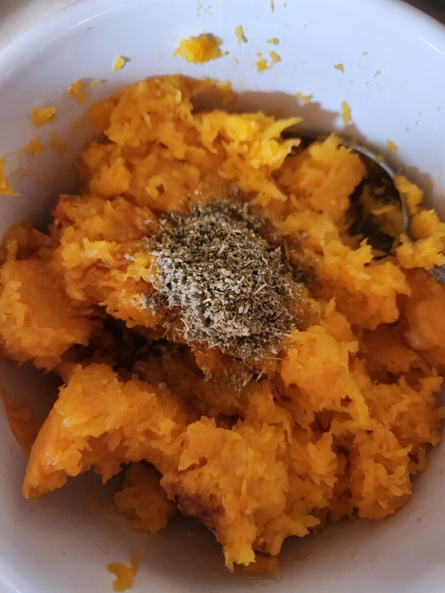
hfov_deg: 58.9
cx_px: 222
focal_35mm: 23
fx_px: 394
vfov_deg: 73.9
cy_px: 296
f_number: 1.8
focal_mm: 5.4
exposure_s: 1/24
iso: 1000
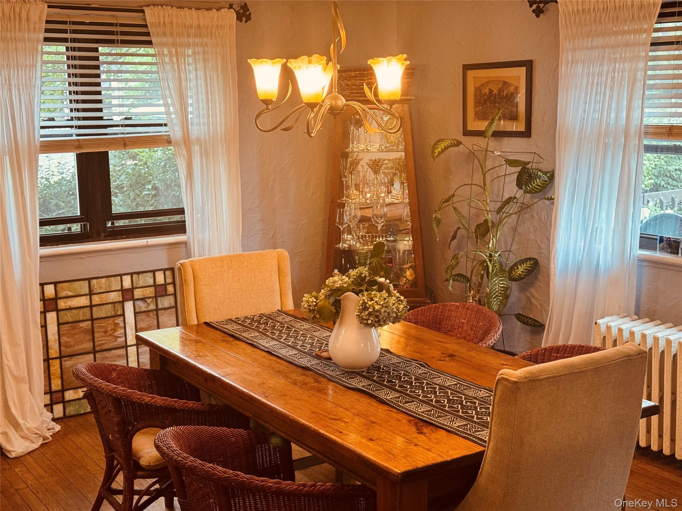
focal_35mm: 48
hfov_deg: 39.7
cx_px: 341
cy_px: 256
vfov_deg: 30.3
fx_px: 946
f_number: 1.78
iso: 200
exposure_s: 1/60
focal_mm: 6.76
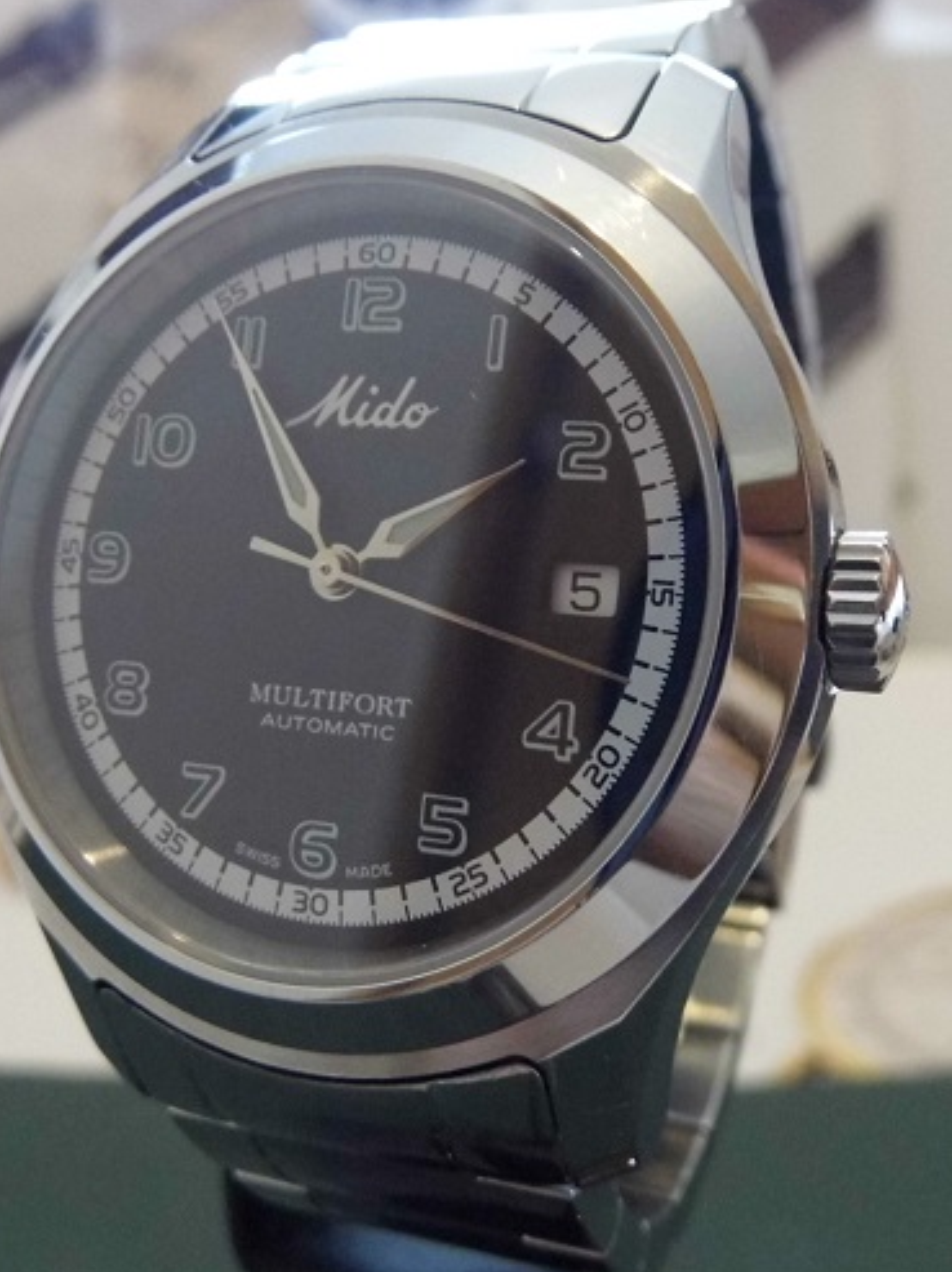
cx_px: 422
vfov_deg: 63.5
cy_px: 655
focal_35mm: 28
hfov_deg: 49.6
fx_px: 1028
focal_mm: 4.5
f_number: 3.1
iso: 400
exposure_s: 1/30
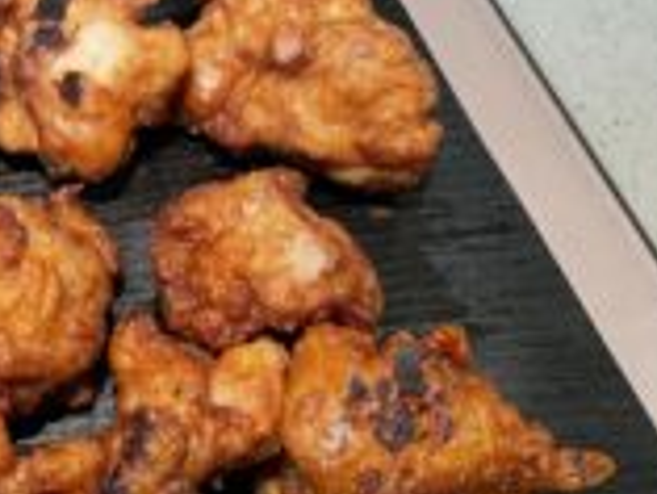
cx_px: -36
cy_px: 312
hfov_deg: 28.7
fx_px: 1178
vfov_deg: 23.6
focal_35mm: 62
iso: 125
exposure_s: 1/60
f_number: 1.6
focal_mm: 4.2
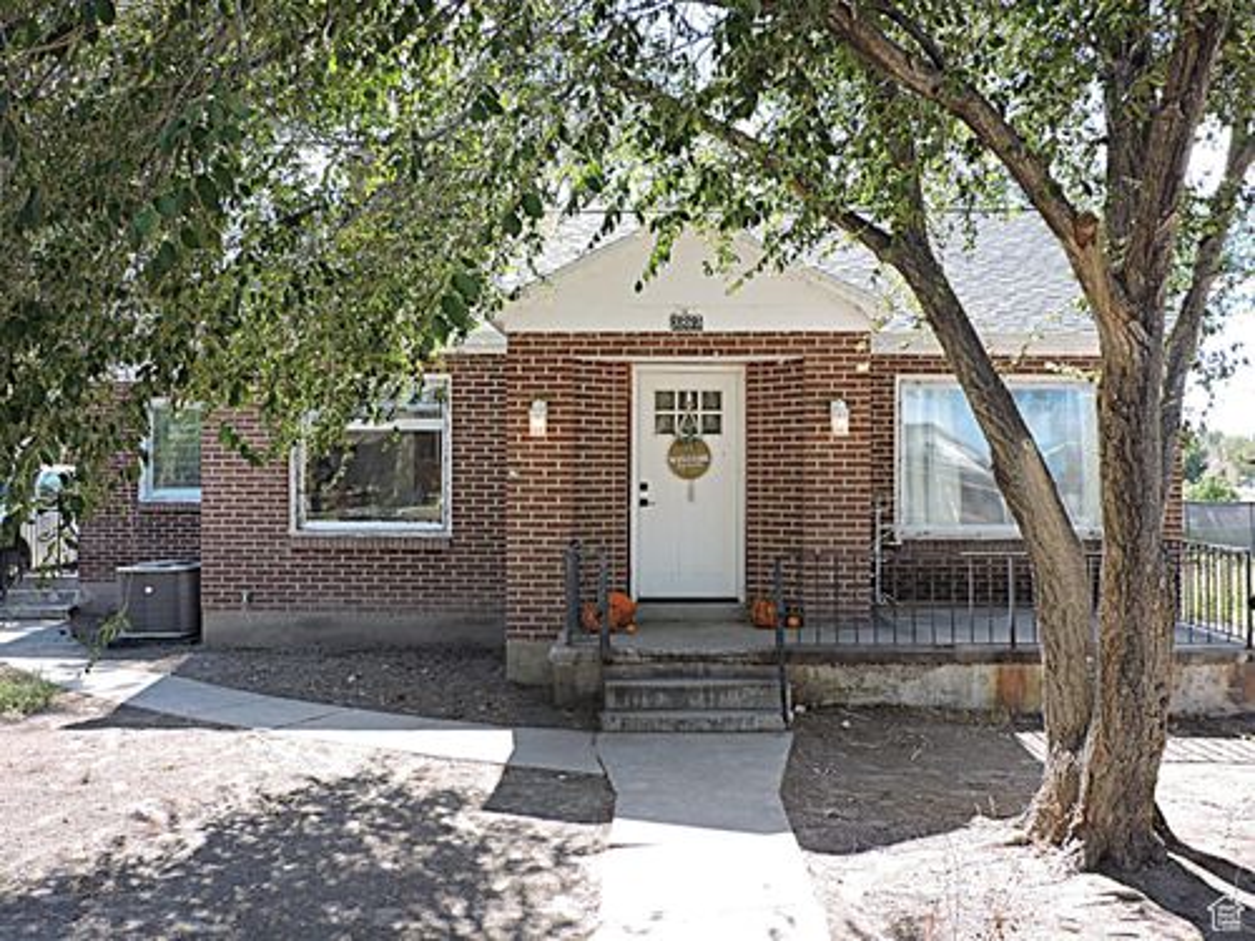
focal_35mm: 33
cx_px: 628
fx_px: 1196
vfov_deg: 42.9
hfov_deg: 55.4
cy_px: 470
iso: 100
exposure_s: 1/200
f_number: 3.2
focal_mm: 5.9
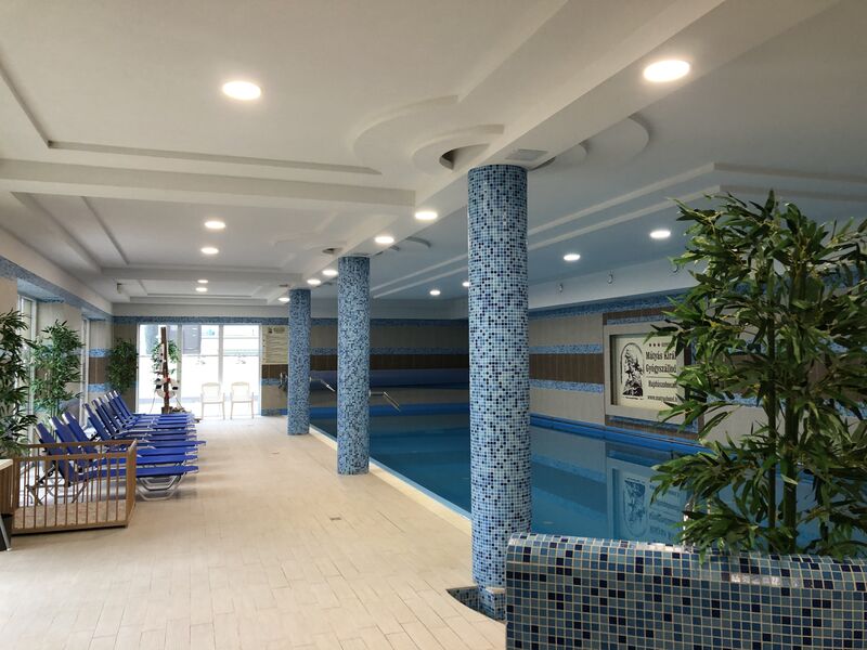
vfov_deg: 49.7
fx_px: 701
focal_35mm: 28
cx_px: 434
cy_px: 325
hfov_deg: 63.4
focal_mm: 3.99
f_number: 1.8
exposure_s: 1/17
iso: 50
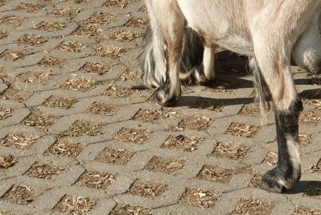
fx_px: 1196
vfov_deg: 10.3
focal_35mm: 134
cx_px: 150
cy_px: 90
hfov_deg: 15.3
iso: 100
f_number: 9
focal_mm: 58
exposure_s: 1/125
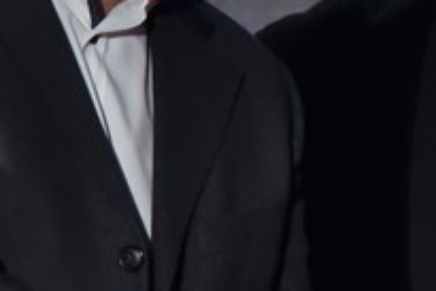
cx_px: 501
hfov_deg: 3.6
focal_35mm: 576
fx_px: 6981
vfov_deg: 2.4
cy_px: 84
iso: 1600
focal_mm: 98
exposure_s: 1/320
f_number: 4
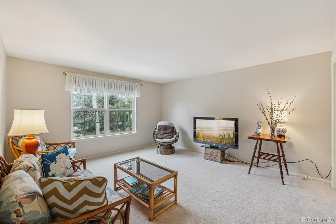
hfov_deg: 100.4
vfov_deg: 77.3
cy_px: 112
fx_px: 140
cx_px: 168
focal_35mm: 15
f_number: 8
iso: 800
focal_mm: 10
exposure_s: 1/3.33
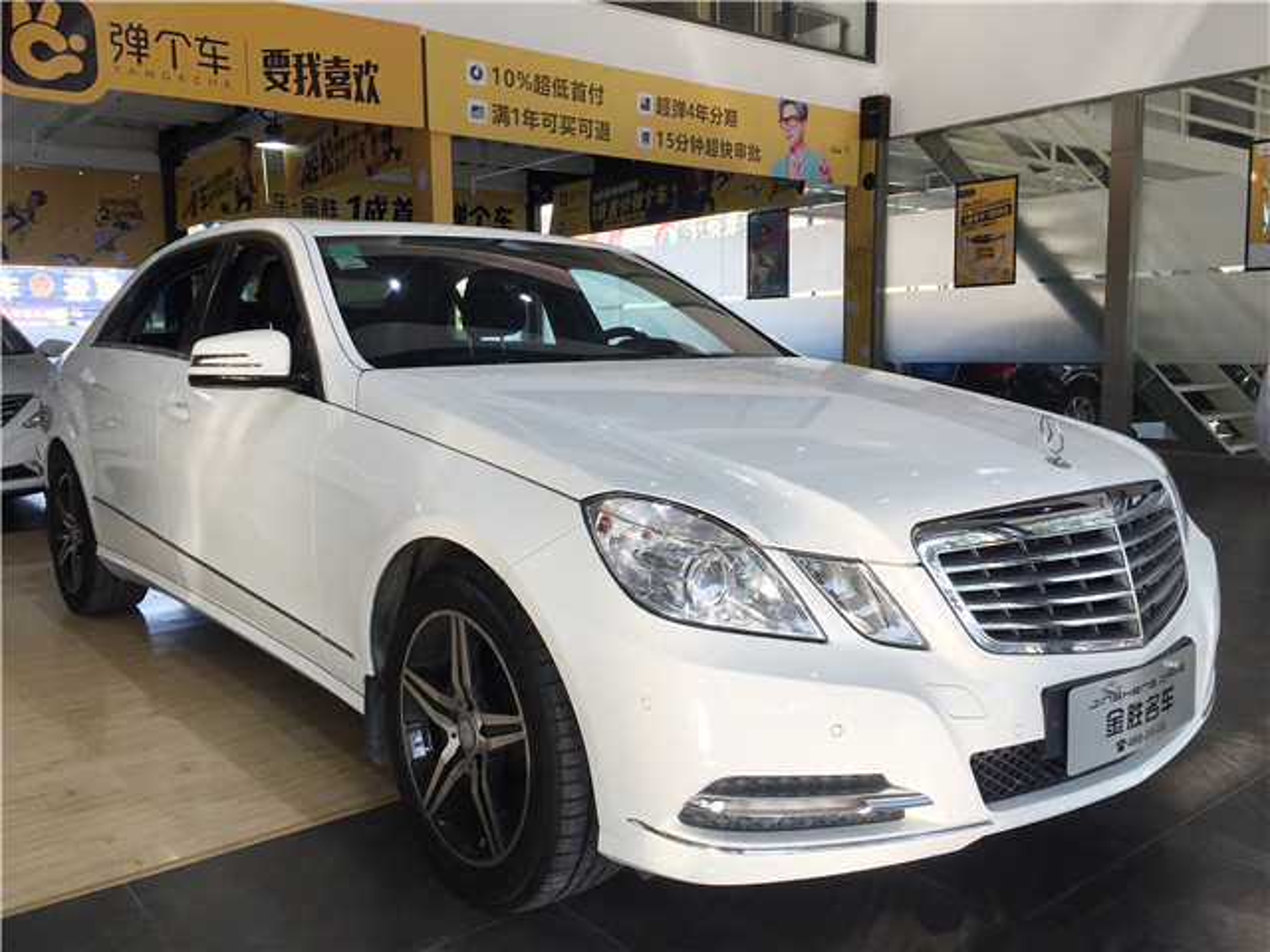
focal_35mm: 29
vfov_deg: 48.2
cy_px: 476
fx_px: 1064
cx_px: 635
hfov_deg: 61.7
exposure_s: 1/172
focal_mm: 4.15
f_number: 2.2
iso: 32
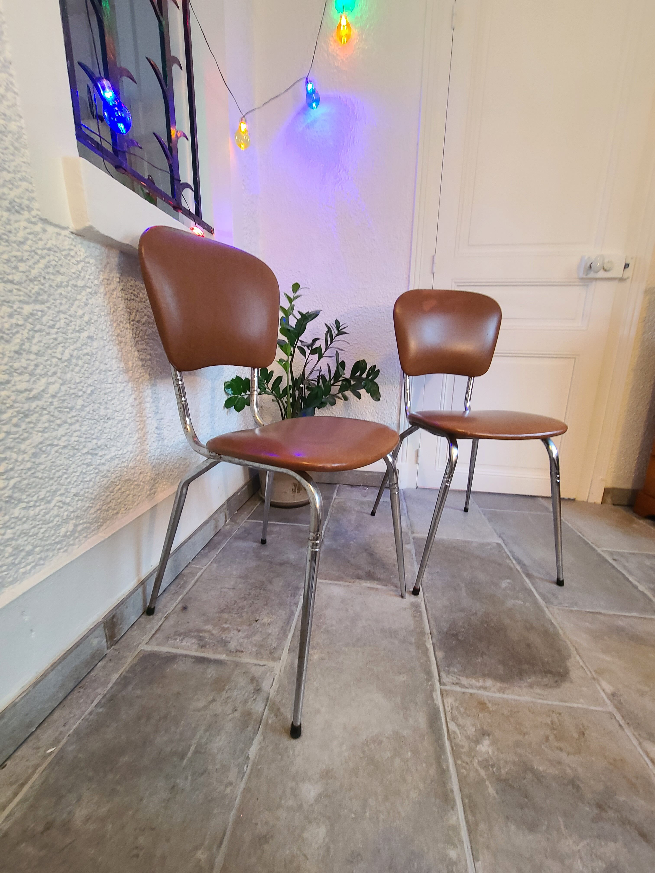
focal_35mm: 13
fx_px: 328
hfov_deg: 89.9
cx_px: 328
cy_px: 436
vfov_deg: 106.2
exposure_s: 1/33
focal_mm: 2.2
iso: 400
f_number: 2.2
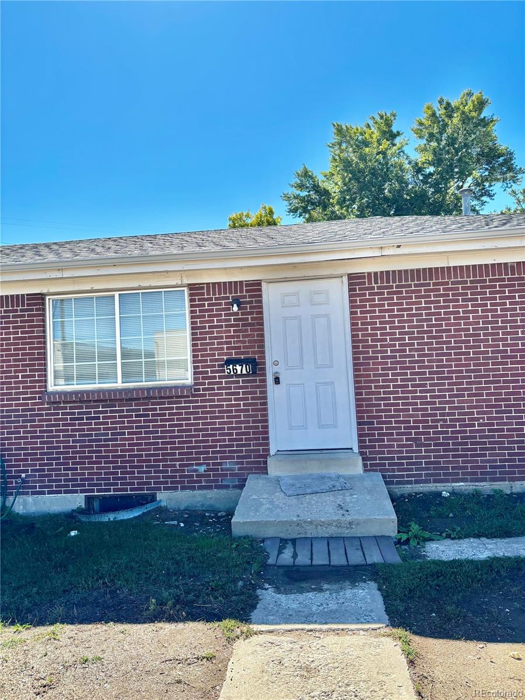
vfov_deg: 67.3
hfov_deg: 53.1
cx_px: 262
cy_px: 350
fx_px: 526
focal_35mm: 26
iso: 50
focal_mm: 5.96
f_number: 1.6
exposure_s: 1/2242
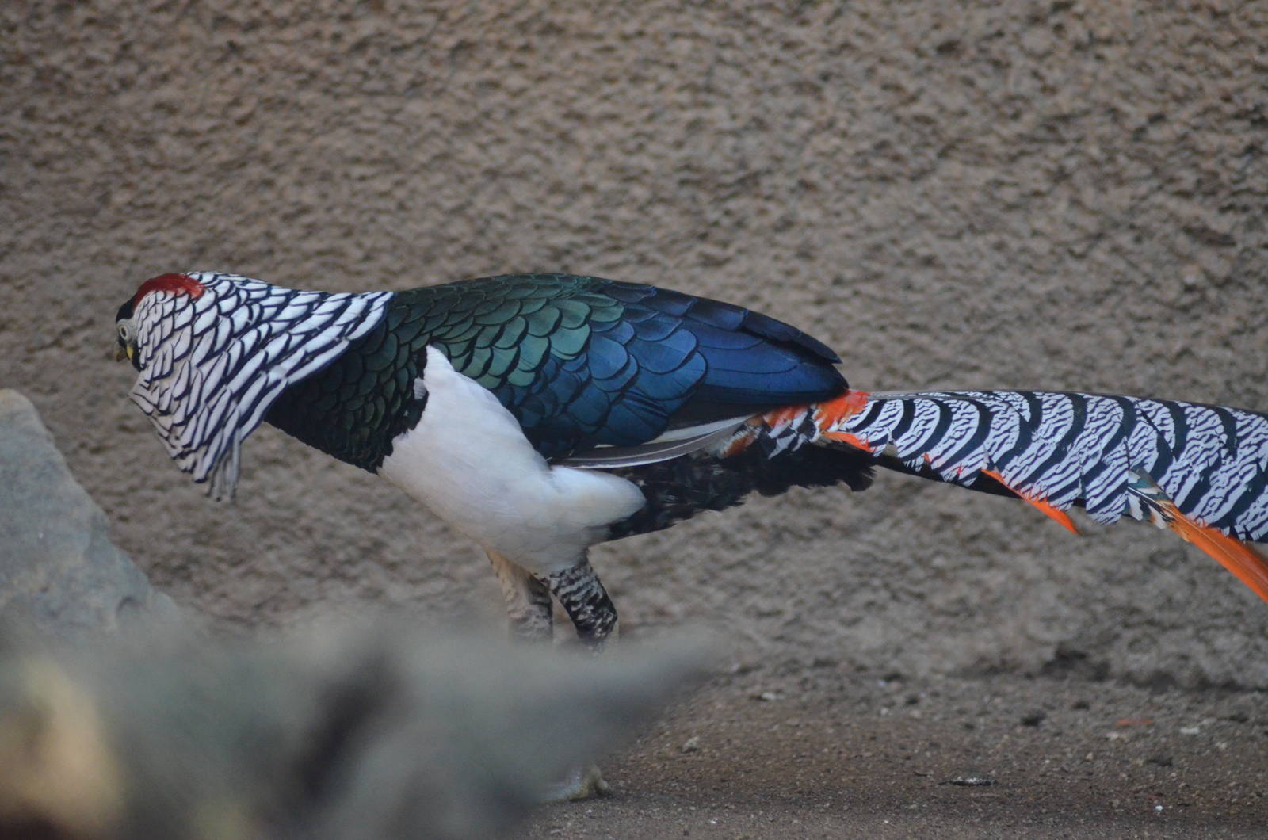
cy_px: 420
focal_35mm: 360
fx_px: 12655
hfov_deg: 5.7
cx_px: 634
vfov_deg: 3.8
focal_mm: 240
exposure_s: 1/250
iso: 3200
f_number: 5
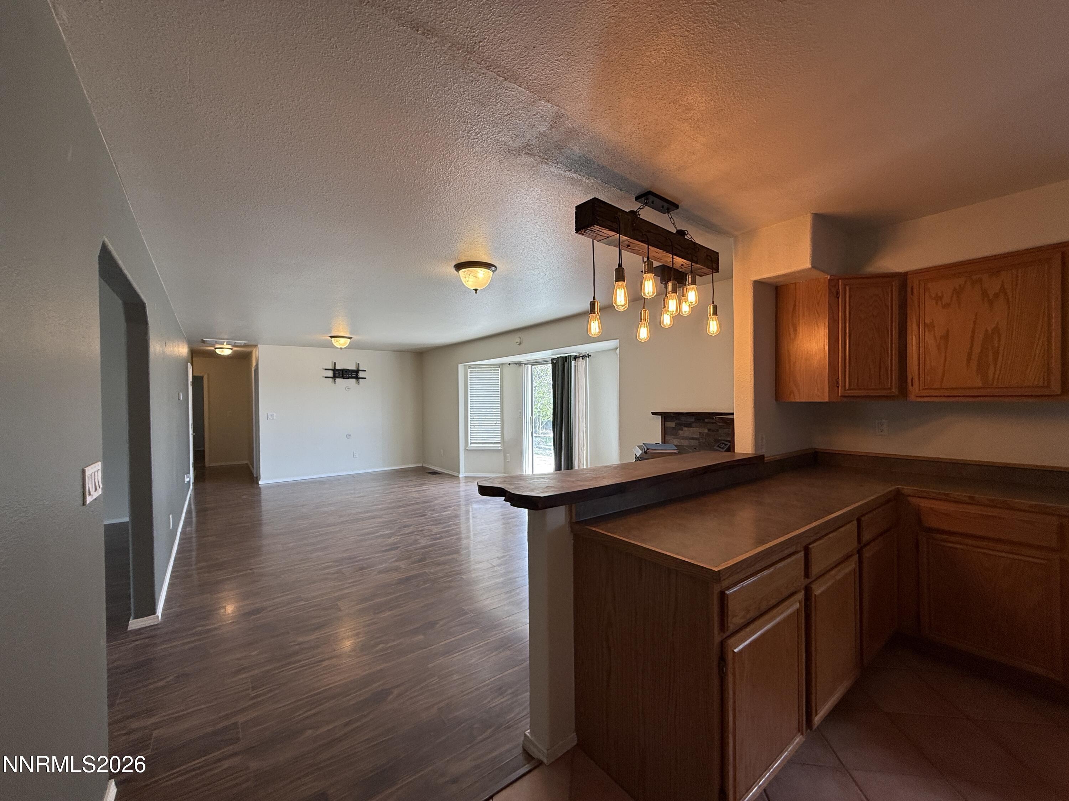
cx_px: 534
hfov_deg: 102.1
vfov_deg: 85.7
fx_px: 432
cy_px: 400
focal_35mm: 14
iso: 80
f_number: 2.2
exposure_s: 1/120
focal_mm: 2.22
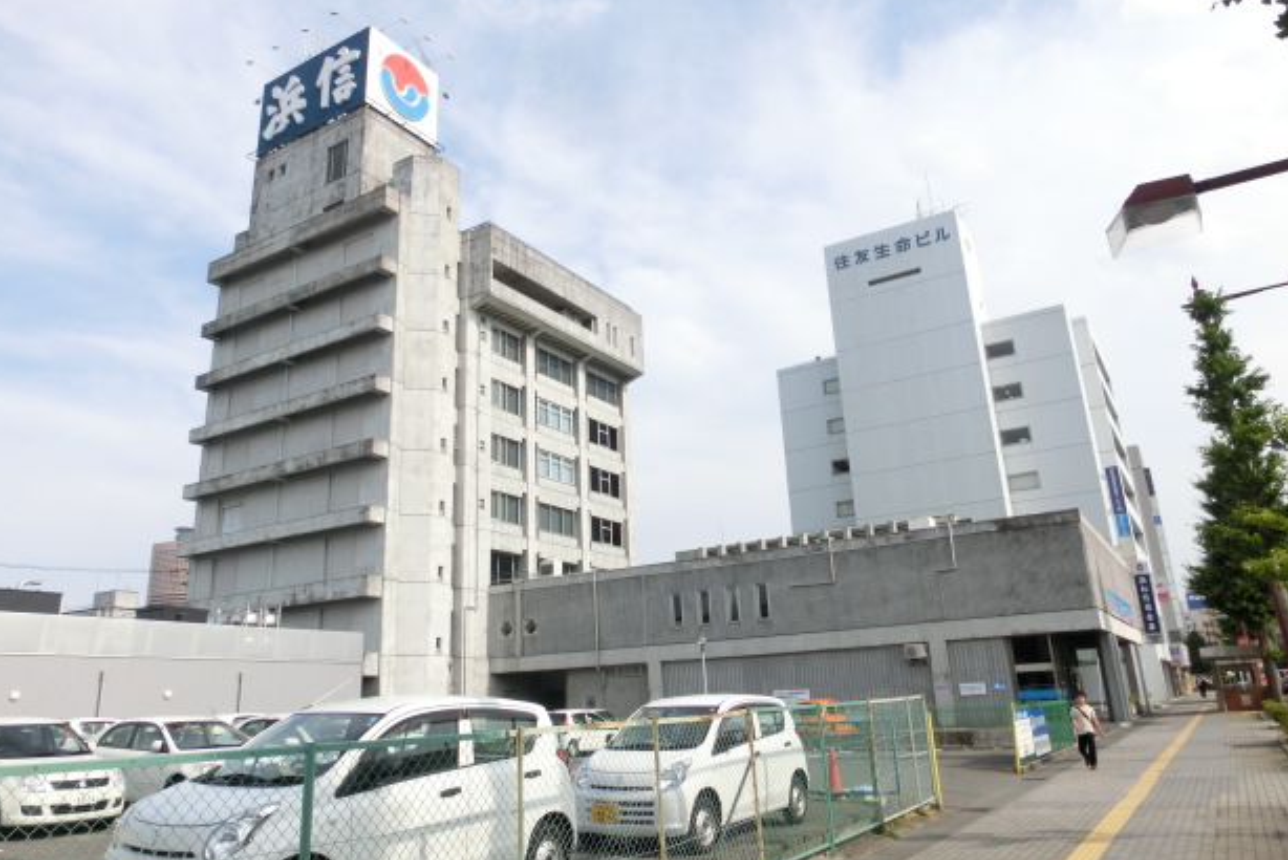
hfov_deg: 69.4
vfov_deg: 49.5
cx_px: 625
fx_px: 931
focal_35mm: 26
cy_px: 382
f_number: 3
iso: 80
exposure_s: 1/1000
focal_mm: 4.24
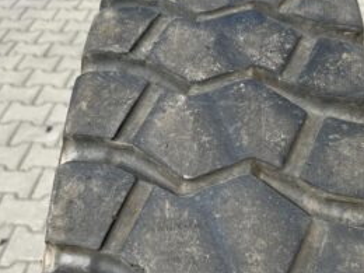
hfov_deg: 43.6
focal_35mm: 43
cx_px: 221
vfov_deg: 33.6
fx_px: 452
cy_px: 144
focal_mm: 5.7
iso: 50
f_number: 1.5
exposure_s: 1/2404
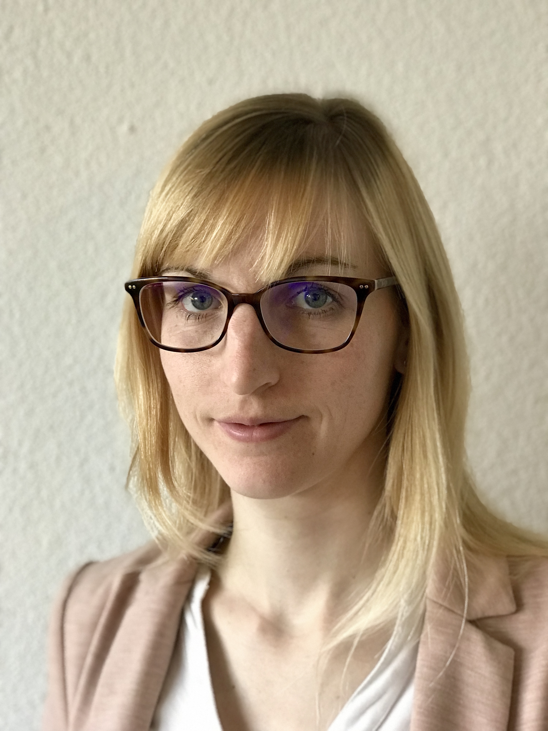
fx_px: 1203
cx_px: 274
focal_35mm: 57
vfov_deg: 33.8
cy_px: 366
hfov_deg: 25.7
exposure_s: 1/100
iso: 250
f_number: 2.8
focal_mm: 6.6
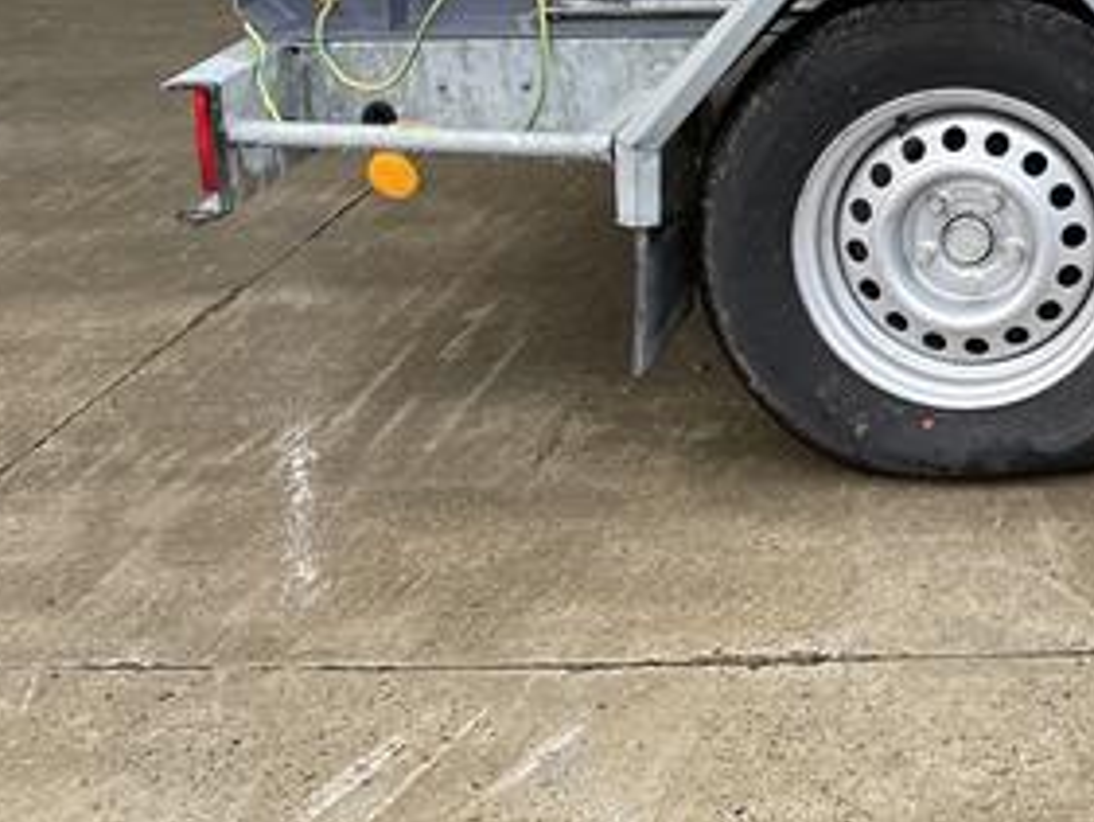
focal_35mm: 74
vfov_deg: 18.4
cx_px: 1495
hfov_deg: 22.9
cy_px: -273
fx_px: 2340
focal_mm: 5.1
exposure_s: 1/140
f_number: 1.6
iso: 32
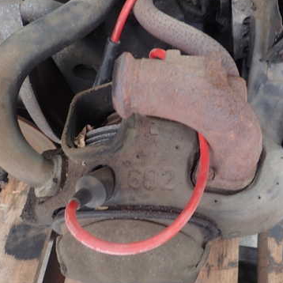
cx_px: 194
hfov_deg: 44.1
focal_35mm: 37
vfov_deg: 44.9
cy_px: 153
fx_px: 342
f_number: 2
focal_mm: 4.5
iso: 200
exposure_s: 1/40
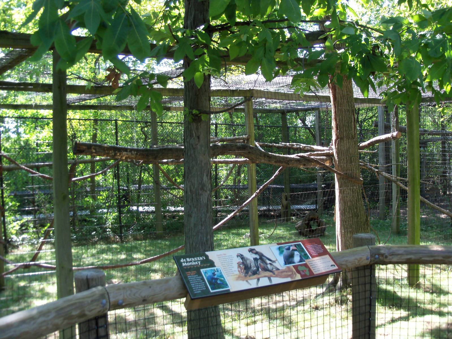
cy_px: 170
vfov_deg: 40.7
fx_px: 457
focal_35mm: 35
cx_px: 226
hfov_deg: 52.6
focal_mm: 6.3
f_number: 3
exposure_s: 1/80
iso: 80
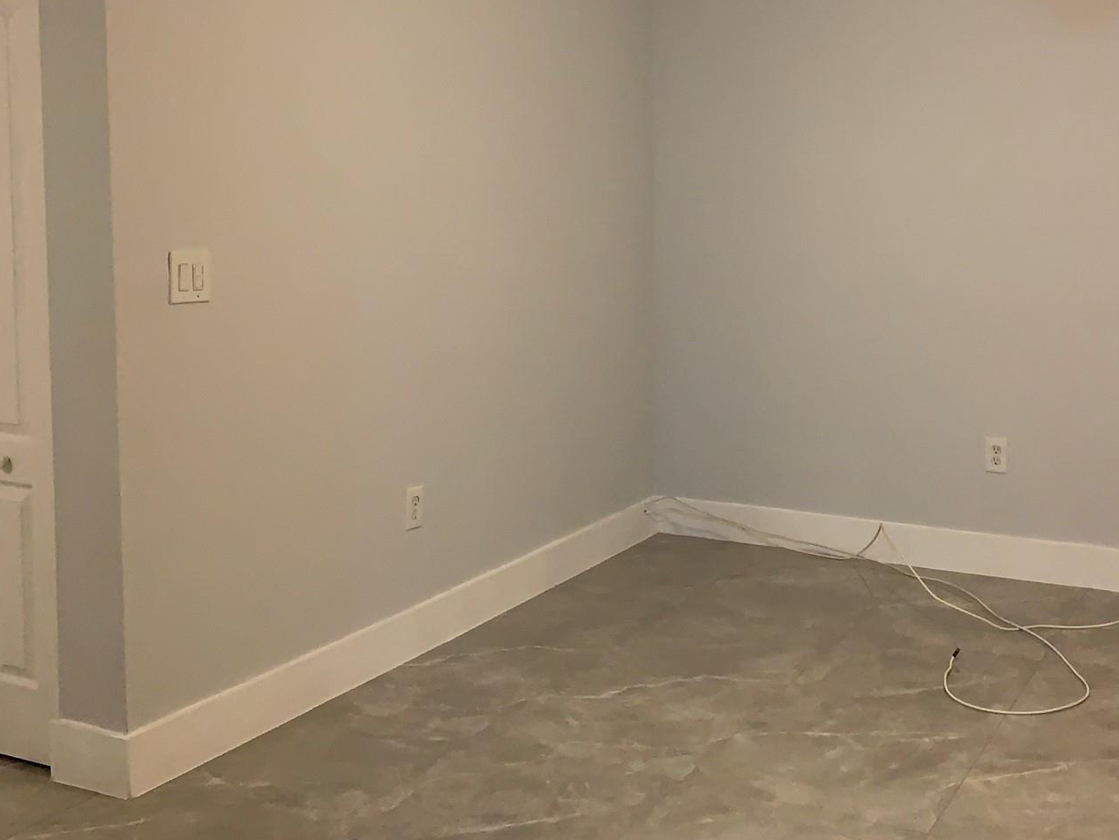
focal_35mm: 42
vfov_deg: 34.0
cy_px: 271
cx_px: 659
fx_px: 1358
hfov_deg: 44.6
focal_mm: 4.25
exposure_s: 1/60
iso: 200
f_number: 1.8
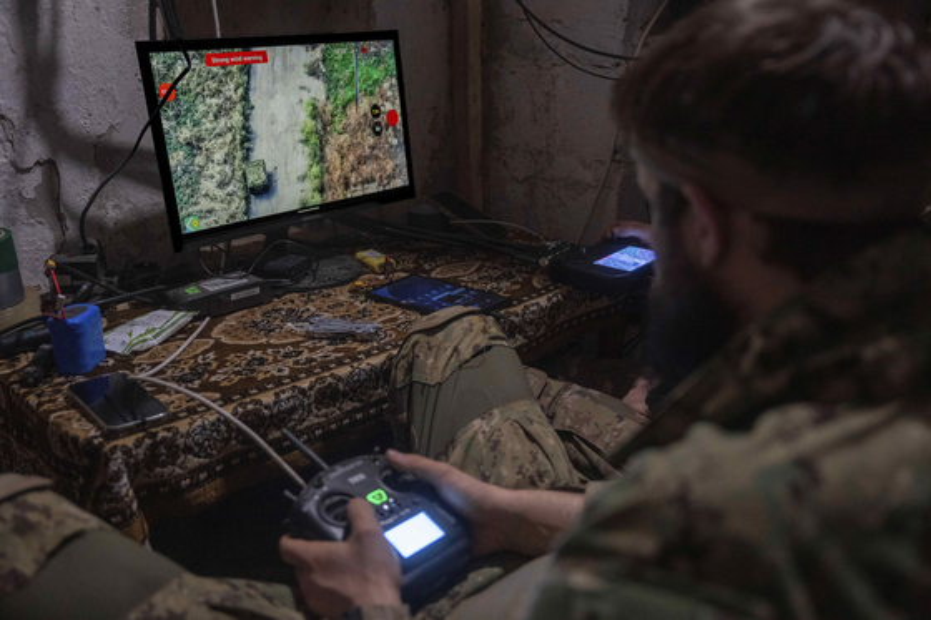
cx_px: 466
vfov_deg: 38.9
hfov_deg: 55.8
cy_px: 310
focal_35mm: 34
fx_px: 879
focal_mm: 34
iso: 2000
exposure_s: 1/250
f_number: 2.8
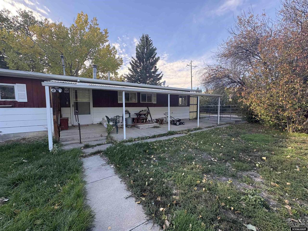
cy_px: 116
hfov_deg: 102.1
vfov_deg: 85.7
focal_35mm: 14
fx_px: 125
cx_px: 154
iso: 64
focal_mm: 2.22
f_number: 2.2
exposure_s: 1/211
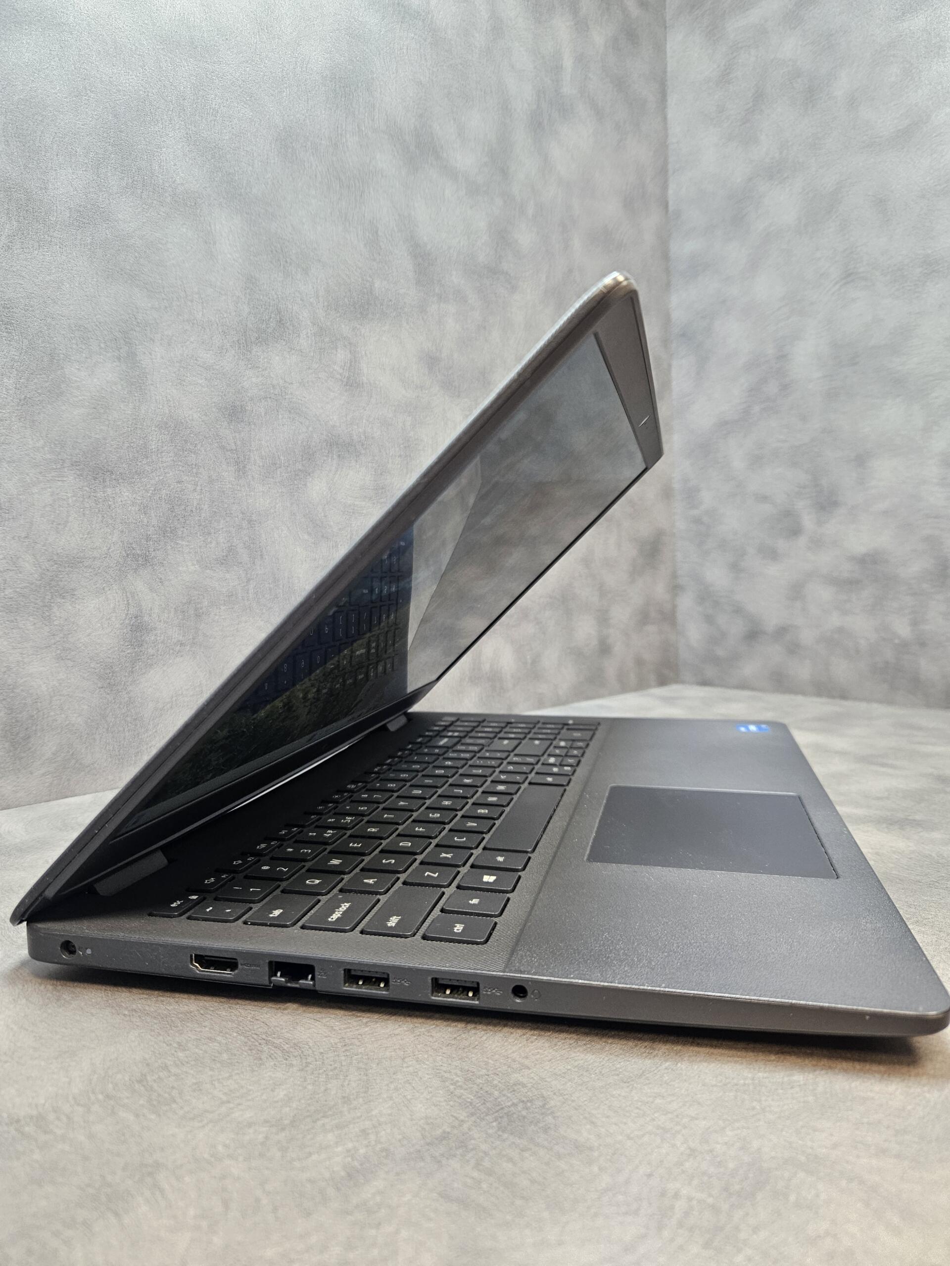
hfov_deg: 58.9
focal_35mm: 23
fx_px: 842
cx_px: 475
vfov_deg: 73.9
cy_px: 633
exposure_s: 1/100
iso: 320
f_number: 1.8
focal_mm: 5.4
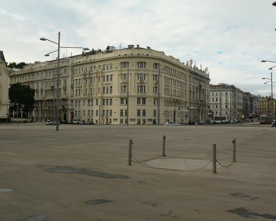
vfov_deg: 40.1
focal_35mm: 37
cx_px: 149
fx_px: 302
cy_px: 112
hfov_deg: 49.0
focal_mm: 7.4
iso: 100
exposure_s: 1/200
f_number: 5
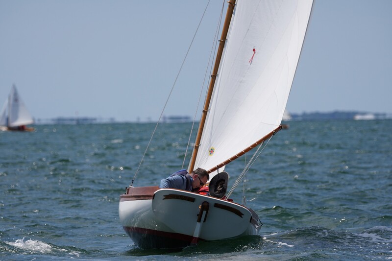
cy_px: 130
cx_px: 196
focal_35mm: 400
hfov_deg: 5.1
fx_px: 4360
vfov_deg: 3.4
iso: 160
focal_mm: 267
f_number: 5.6
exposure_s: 1/1600
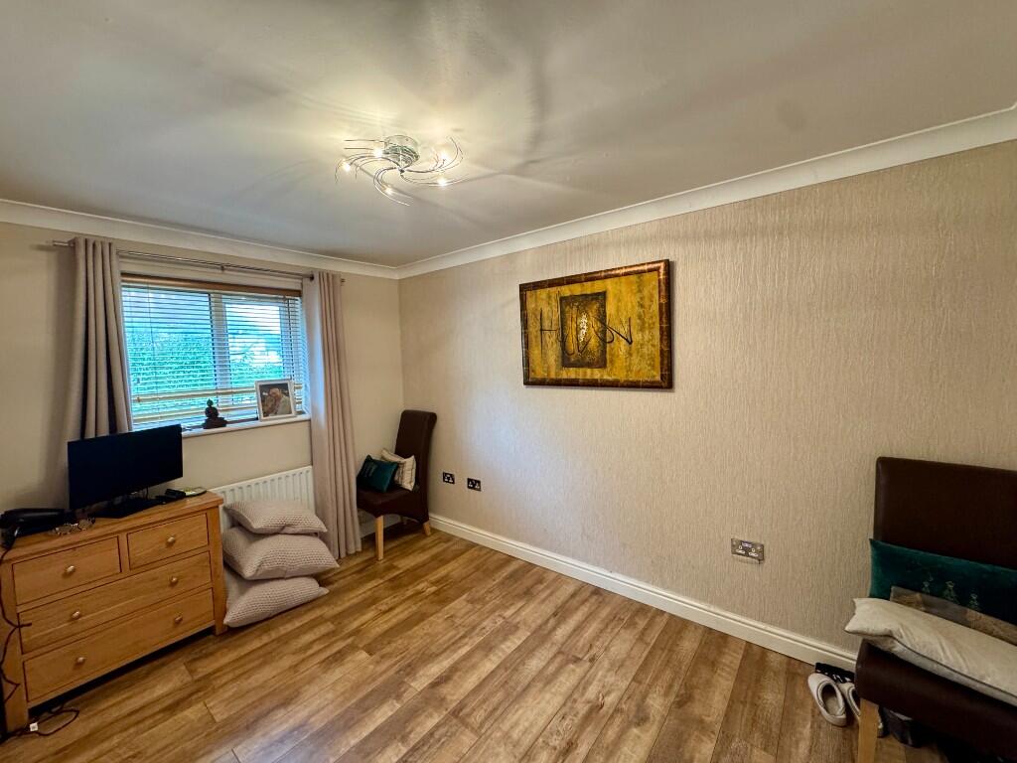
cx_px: 508
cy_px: 382
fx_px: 411
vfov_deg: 85.7
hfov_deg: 102.1
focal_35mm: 14
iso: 320
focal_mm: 2.22
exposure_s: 1/50
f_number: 2.2
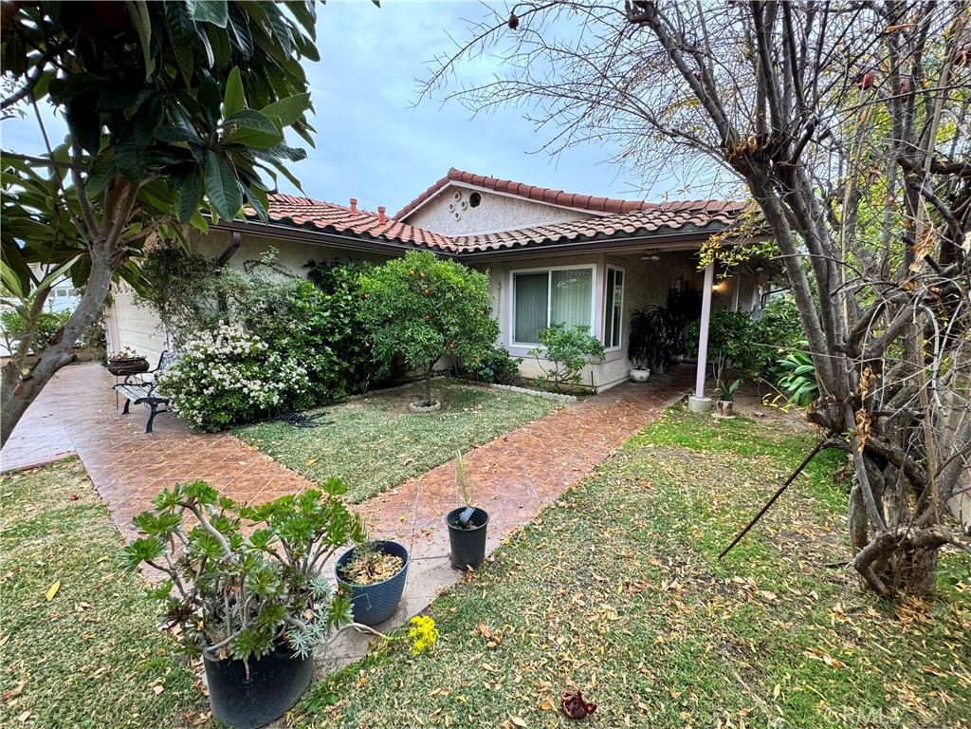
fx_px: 393
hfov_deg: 102.1
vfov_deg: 85.7
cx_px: 486
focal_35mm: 14
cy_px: 364
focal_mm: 2.22
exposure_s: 1/99
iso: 80
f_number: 2.2
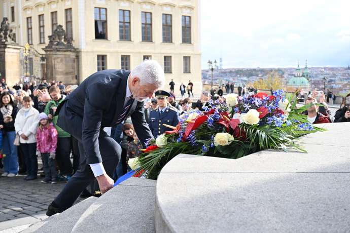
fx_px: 428
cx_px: 175
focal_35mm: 44
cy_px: 116
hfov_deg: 44.5
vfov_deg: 30.5
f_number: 5
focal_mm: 44
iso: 1000
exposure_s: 1/1600
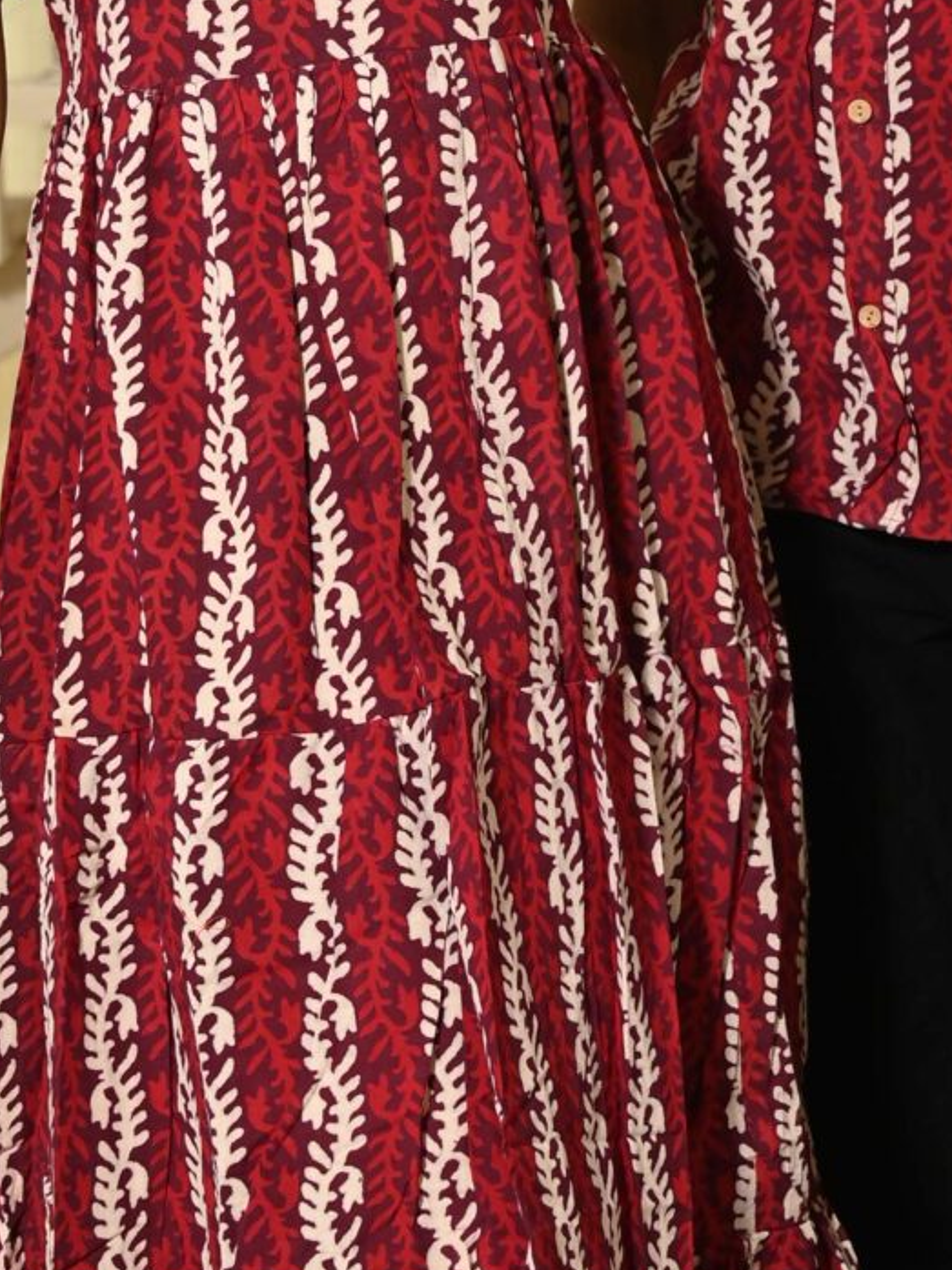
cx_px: 760
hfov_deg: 11.0
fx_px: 4917
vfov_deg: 14.6
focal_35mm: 134
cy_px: 275
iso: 320
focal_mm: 38
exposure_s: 1/160
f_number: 4.5
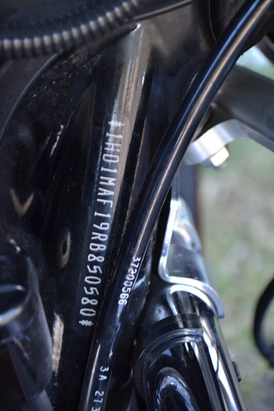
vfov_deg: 24.6
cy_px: 206
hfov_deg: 16.5
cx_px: 137
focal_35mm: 82
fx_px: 942
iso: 450
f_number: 5.6
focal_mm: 55
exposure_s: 1/60
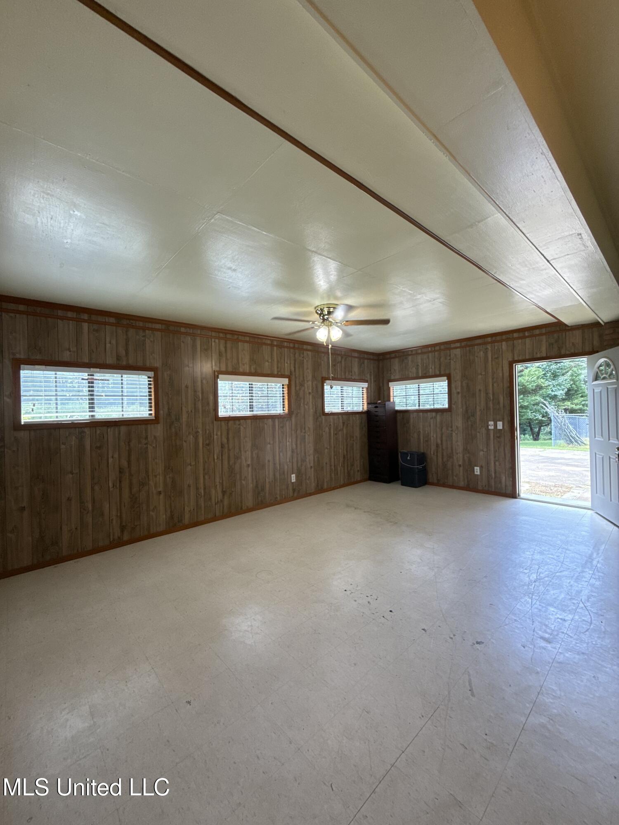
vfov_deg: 102.1
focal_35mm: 14
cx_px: 310
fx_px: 334
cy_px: 412
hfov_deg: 85.7
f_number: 2.2
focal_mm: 2.22
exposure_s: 1/120
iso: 125
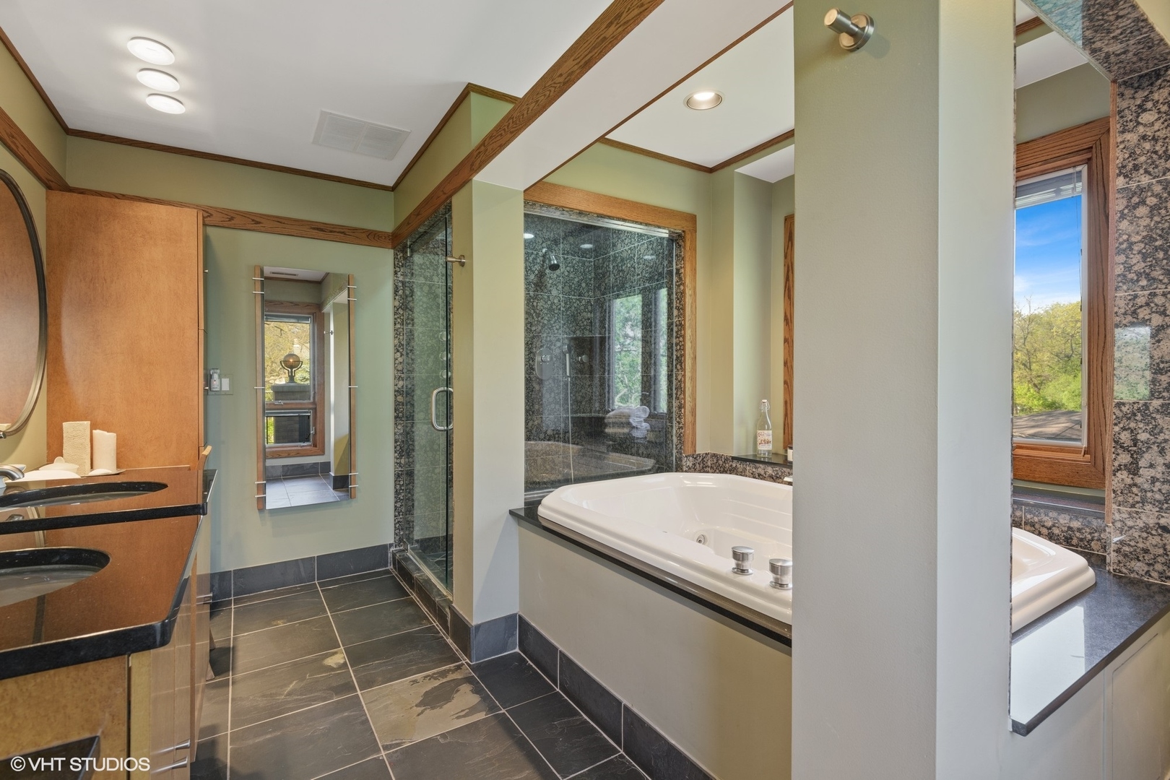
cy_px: 390
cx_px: 585
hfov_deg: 96.7
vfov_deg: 73.7
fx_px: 520
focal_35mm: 16
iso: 200
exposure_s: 1
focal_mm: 16
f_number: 9.5
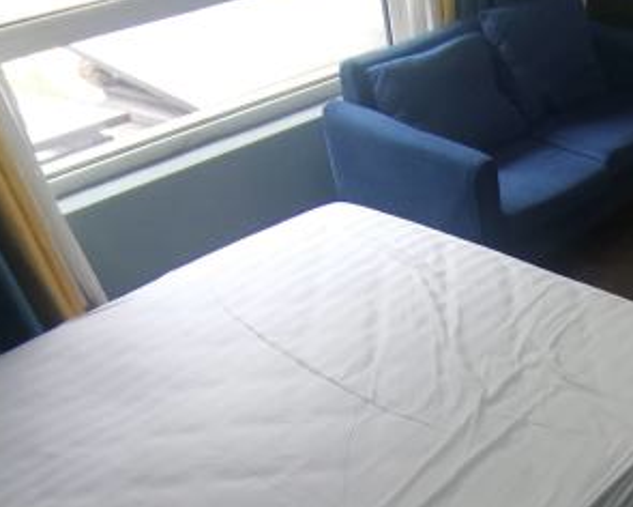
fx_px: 843
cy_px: 621
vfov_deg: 28.7
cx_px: 601
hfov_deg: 37.7
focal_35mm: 45
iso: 100
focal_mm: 2.26
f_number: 2.2
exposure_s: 1/60
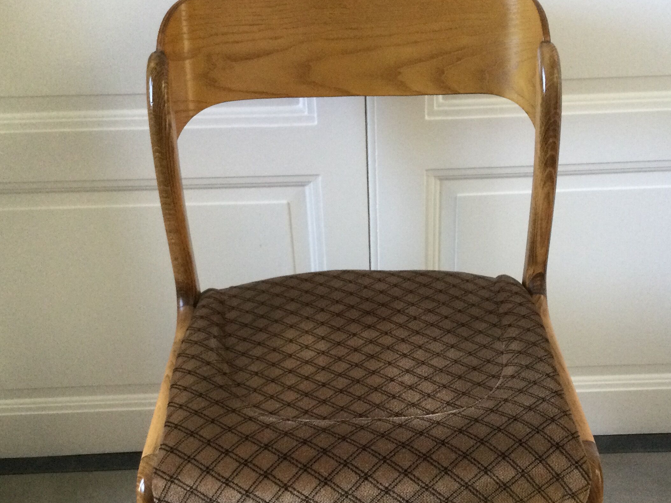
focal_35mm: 48
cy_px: 336
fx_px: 930
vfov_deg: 30.0
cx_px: 372
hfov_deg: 39.6
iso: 200
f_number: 2.4
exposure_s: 1/33
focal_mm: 3.3
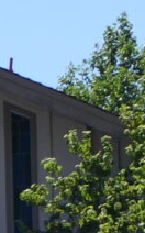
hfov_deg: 4.0
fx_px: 1877
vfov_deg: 7.1
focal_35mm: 296
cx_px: -532
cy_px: 142
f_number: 4
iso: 125
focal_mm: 14.6
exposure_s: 1/800
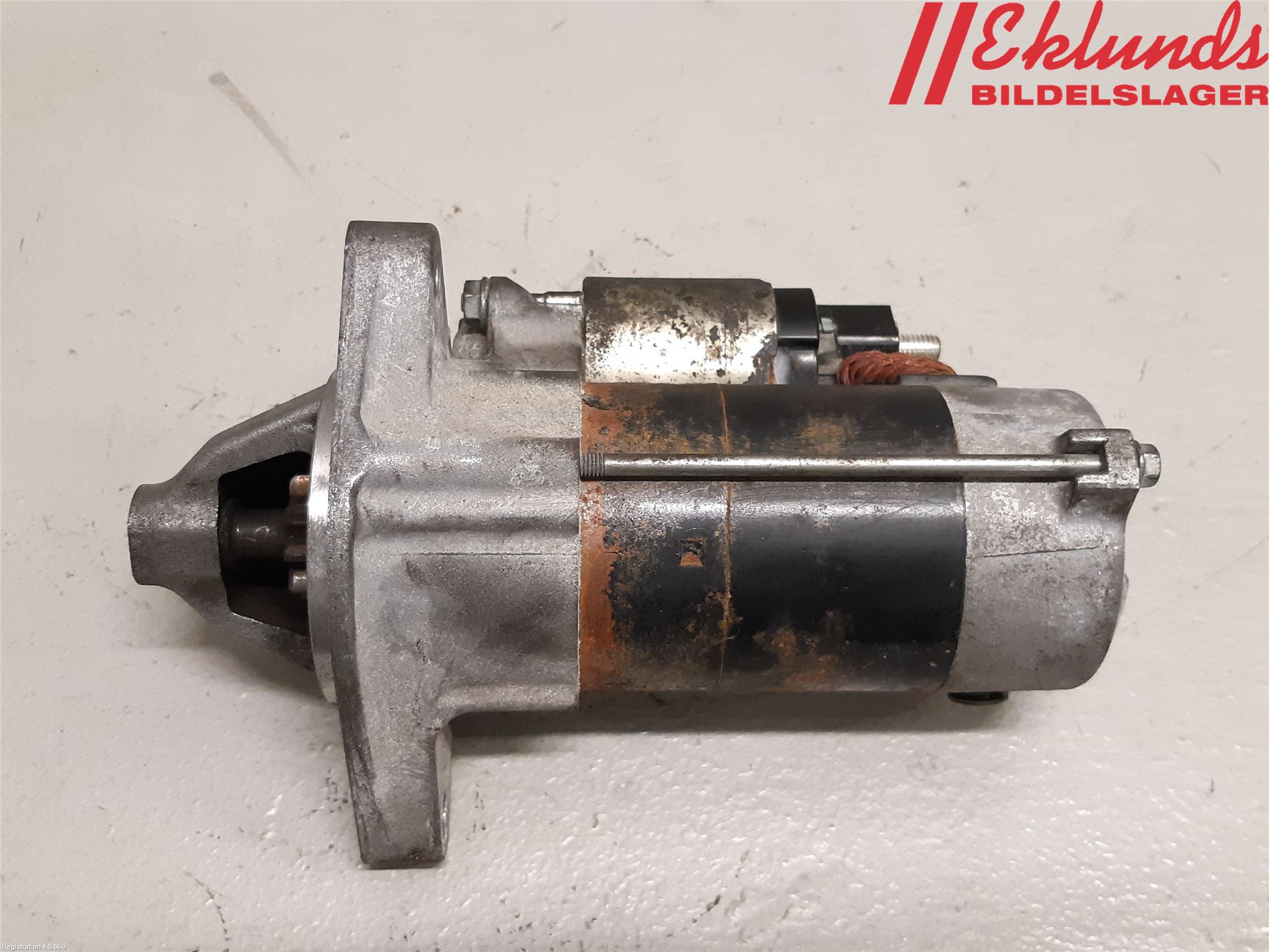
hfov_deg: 67.3
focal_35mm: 26
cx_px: 634
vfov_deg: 53.1
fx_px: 953
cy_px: 476
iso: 250
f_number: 1.7
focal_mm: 3.93
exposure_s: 1/50
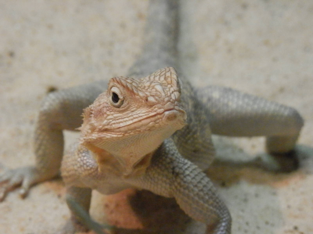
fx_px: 3300
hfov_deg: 5.4
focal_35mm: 365
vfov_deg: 4.1
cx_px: 156
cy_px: 117
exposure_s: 1/50
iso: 800
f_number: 6.8
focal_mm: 65.2
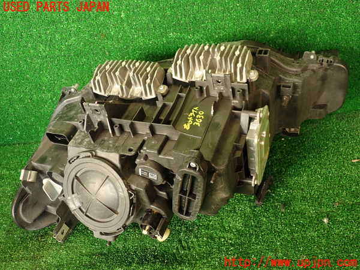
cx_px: 180
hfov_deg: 56.8
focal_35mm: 32
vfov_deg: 44.2
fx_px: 333
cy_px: 135
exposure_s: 1/40
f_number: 2.4
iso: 200
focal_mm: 5.79
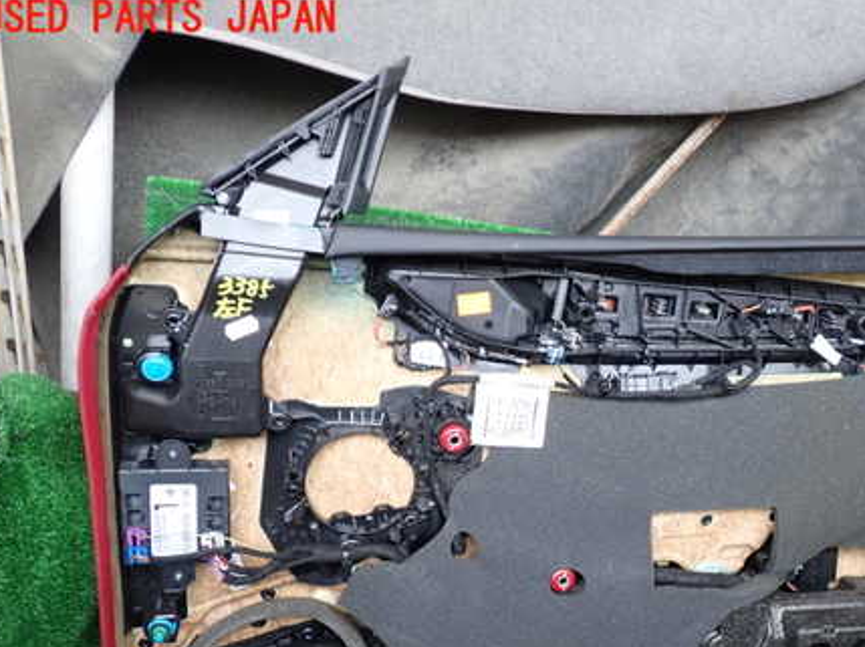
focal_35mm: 42
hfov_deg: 44.2
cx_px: 575
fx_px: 1049
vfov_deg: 33.9
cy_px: 447
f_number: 2.3
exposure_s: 1/60
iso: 200
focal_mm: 5.4
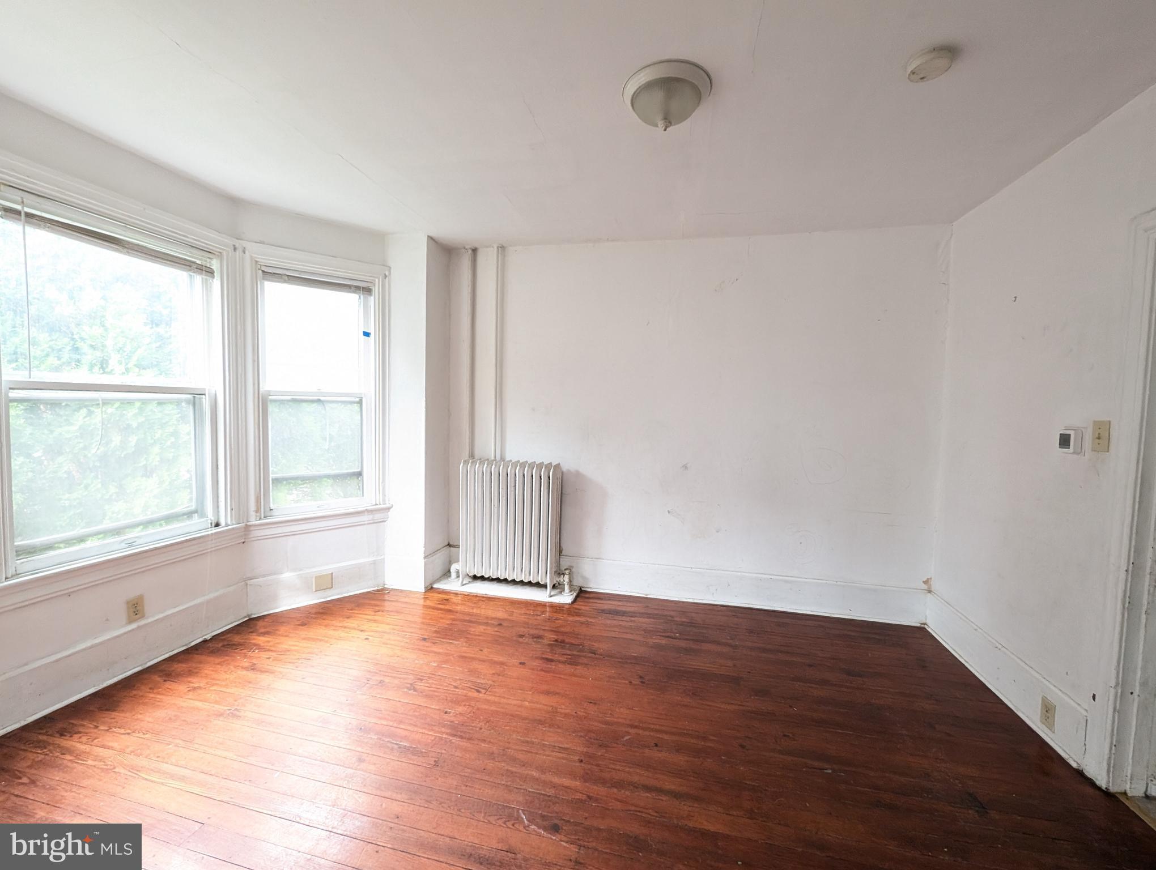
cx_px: 578
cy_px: 435
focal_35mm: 13
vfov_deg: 90.1
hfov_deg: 106.1
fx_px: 435
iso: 411
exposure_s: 1/60
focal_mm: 1.95
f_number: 2.2
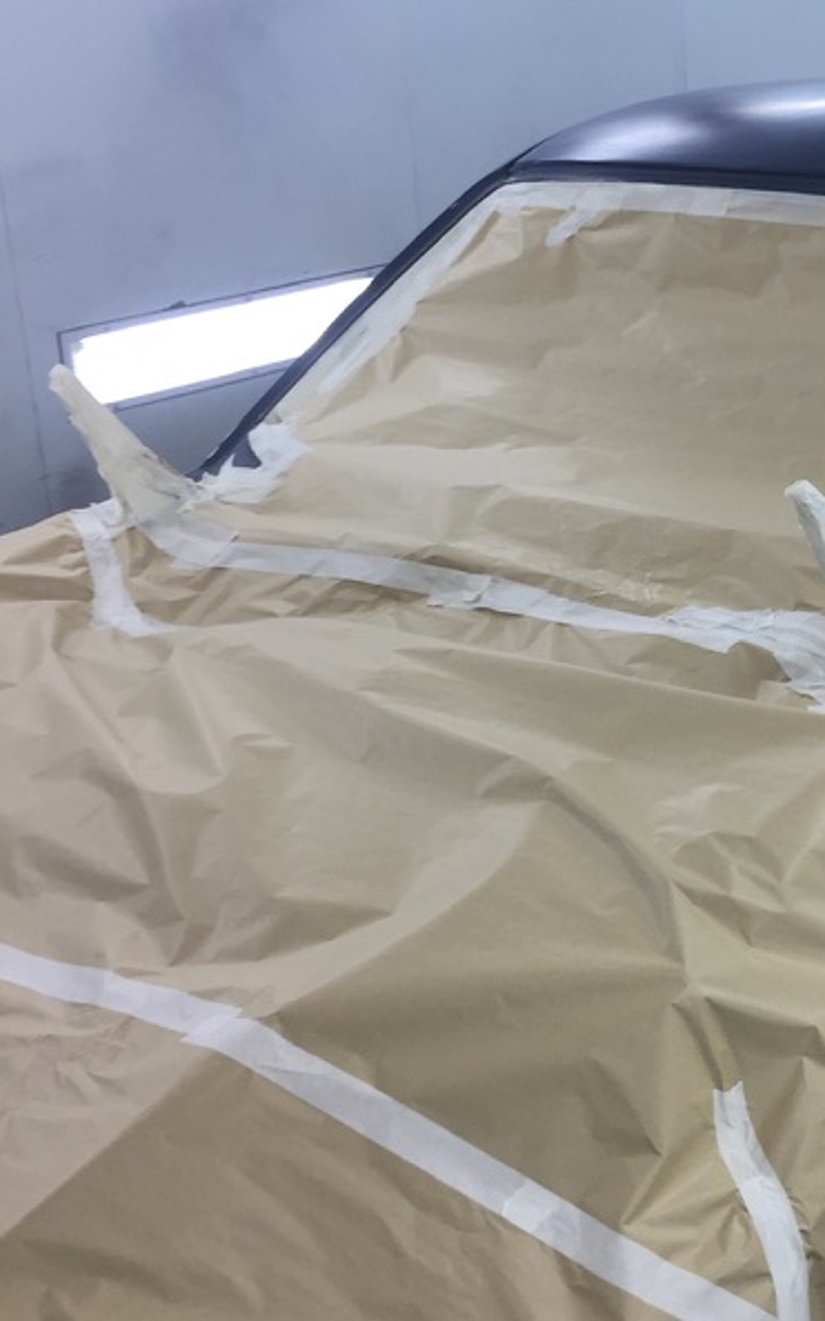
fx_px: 1908
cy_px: 534
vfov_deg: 38.1
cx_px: 849
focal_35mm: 53
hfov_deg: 23.3
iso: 32
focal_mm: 4.15
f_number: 2.2
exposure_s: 1/50
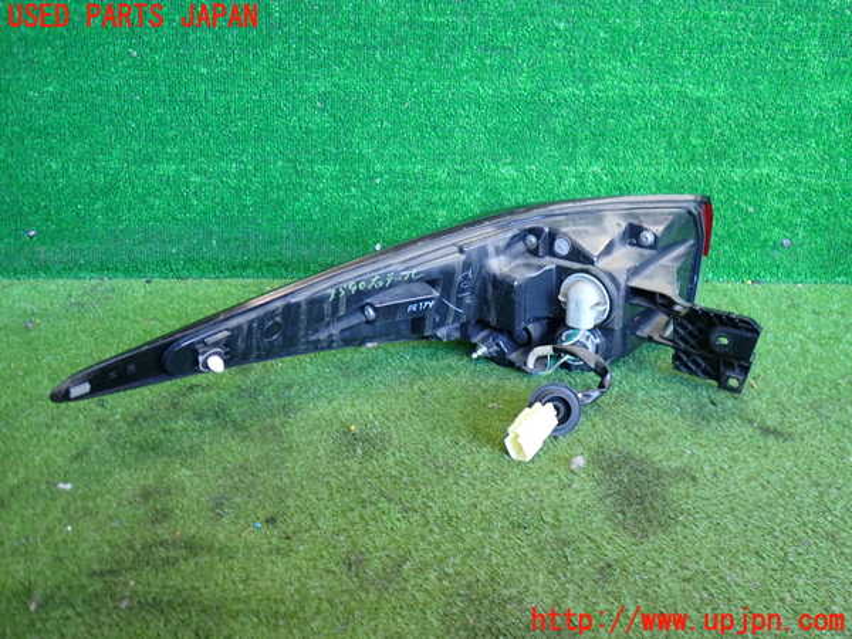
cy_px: 320
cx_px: 426
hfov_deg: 60.0
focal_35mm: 30
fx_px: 738
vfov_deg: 46.8
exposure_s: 1/40
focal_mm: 5.4
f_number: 2.3
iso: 200
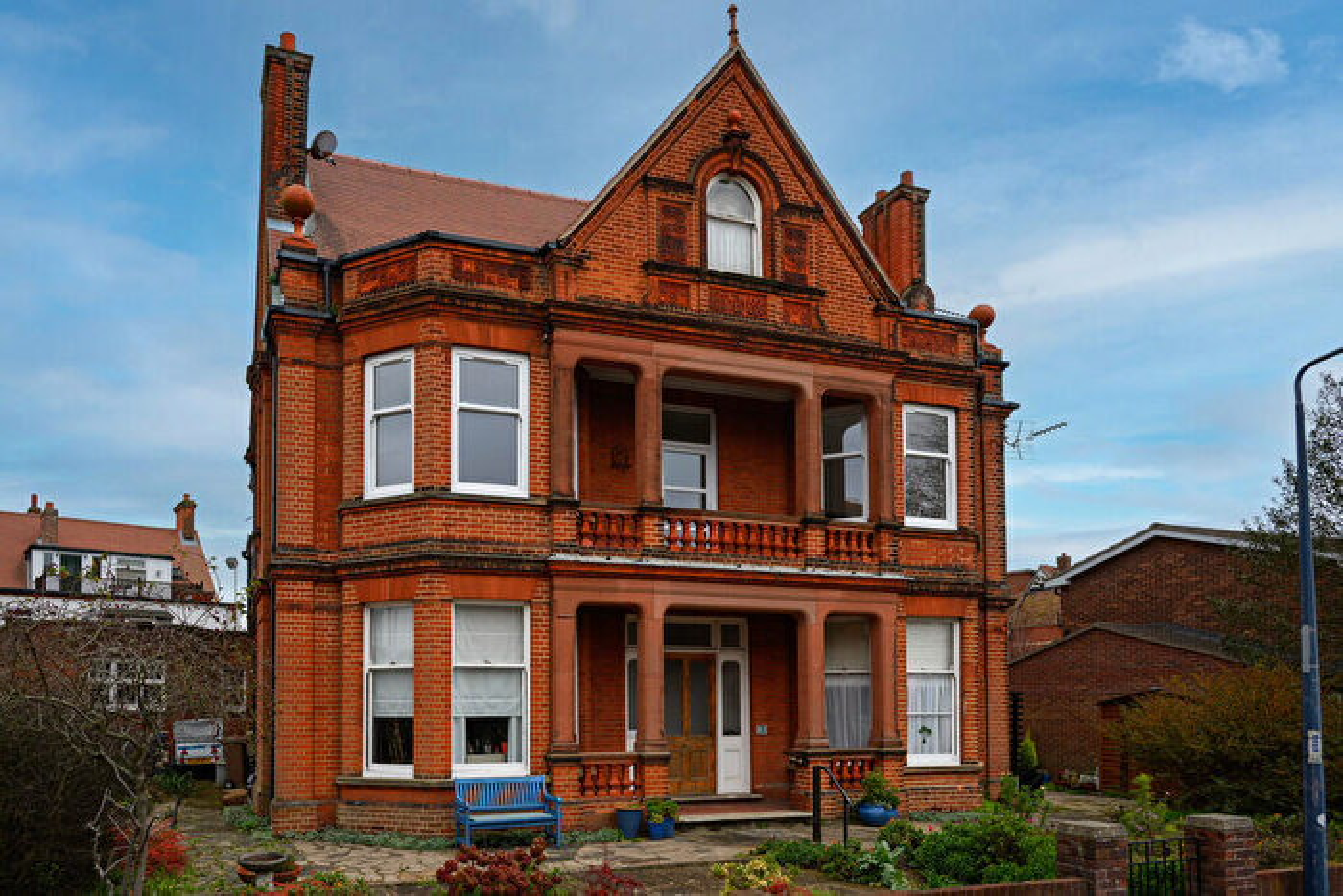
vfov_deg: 53.2
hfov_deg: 73.7
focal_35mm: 24
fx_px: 895
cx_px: 672
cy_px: 448
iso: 250
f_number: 5
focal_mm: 24
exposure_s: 1/160
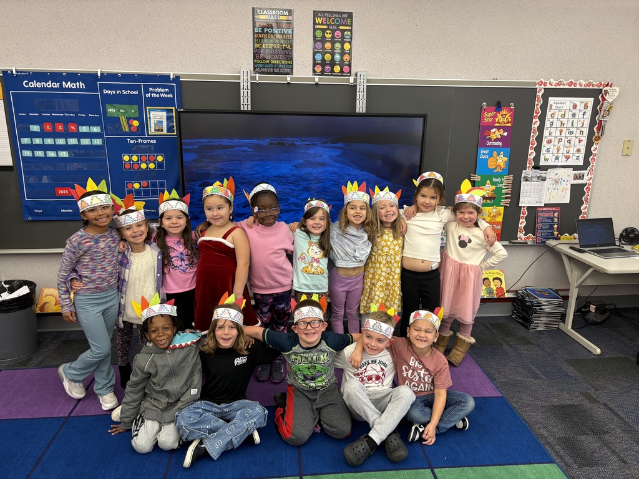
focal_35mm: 26
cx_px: 320
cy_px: 240
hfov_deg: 67.3
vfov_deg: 53.1
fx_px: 480
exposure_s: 1/60
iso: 125
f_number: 1.6
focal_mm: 5.96
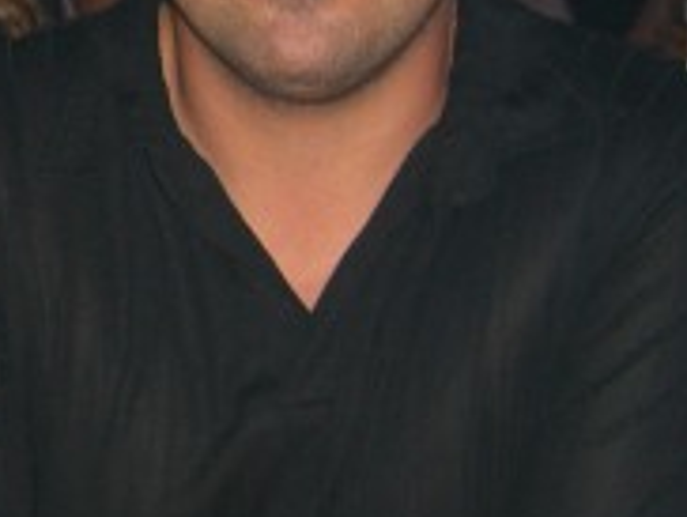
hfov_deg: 15.3
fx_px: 2484
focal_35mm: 125
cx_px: -68
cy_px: 211
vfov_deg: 11.9
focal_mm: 7.9
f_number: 2.8
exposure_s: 1/60
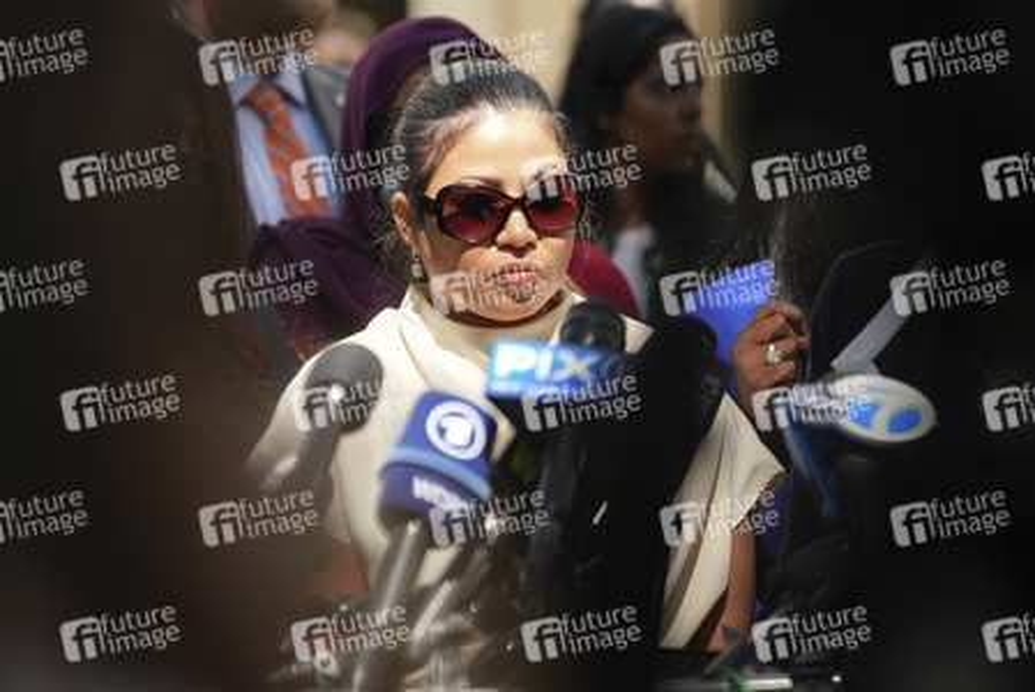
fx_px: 5926
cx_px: 518
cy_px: 346
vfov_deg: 6.7
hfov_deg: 10.0
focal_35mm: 206
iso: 800
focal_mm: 206
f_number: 5.6
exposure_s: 1/1000
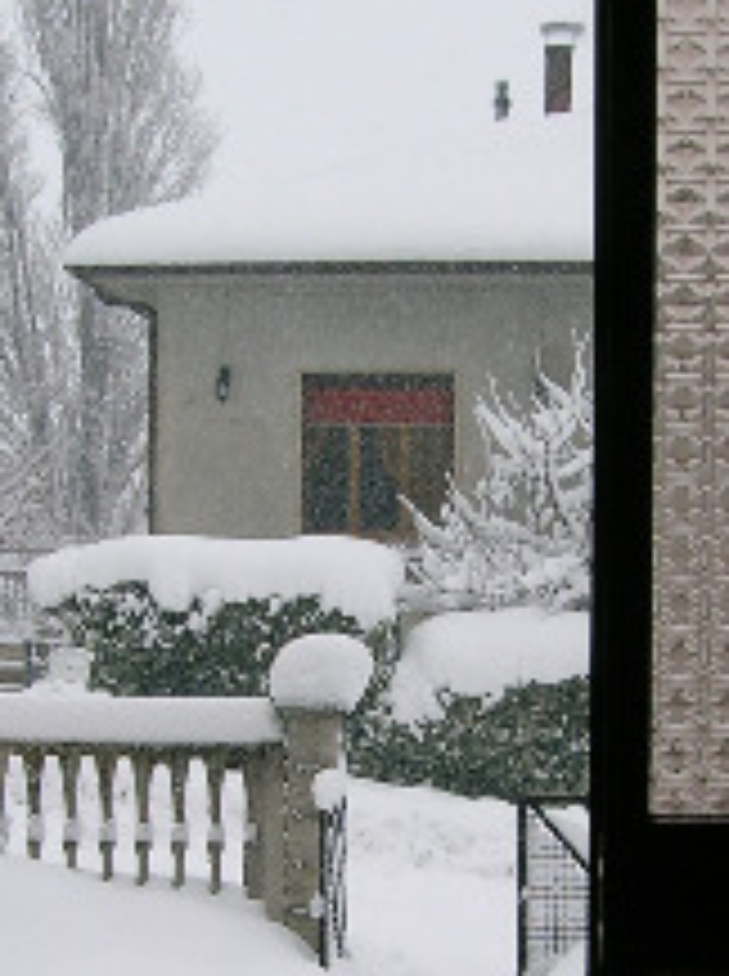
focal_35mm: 94
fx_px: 2647
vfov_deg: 20.8
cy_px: 670
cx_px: 421
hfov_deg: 15.7
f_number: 4.9
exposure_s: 1/129
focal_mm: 5.7
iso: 50
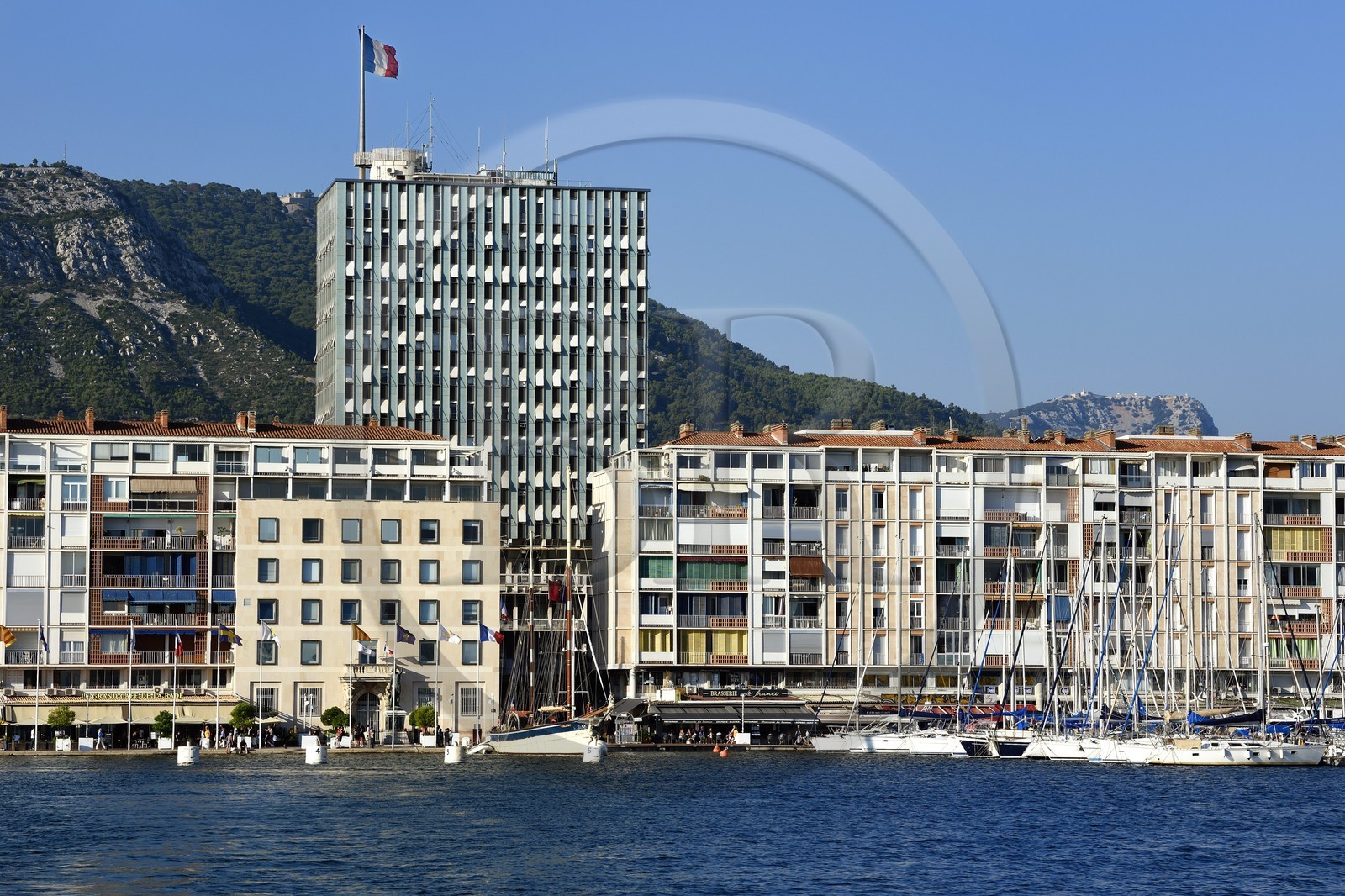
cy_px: 448
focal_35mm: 95
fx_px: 3548
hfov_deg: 21.5
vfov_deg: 14.4
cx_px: 672
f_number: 11
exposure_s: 1/320
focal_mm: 95
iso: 200
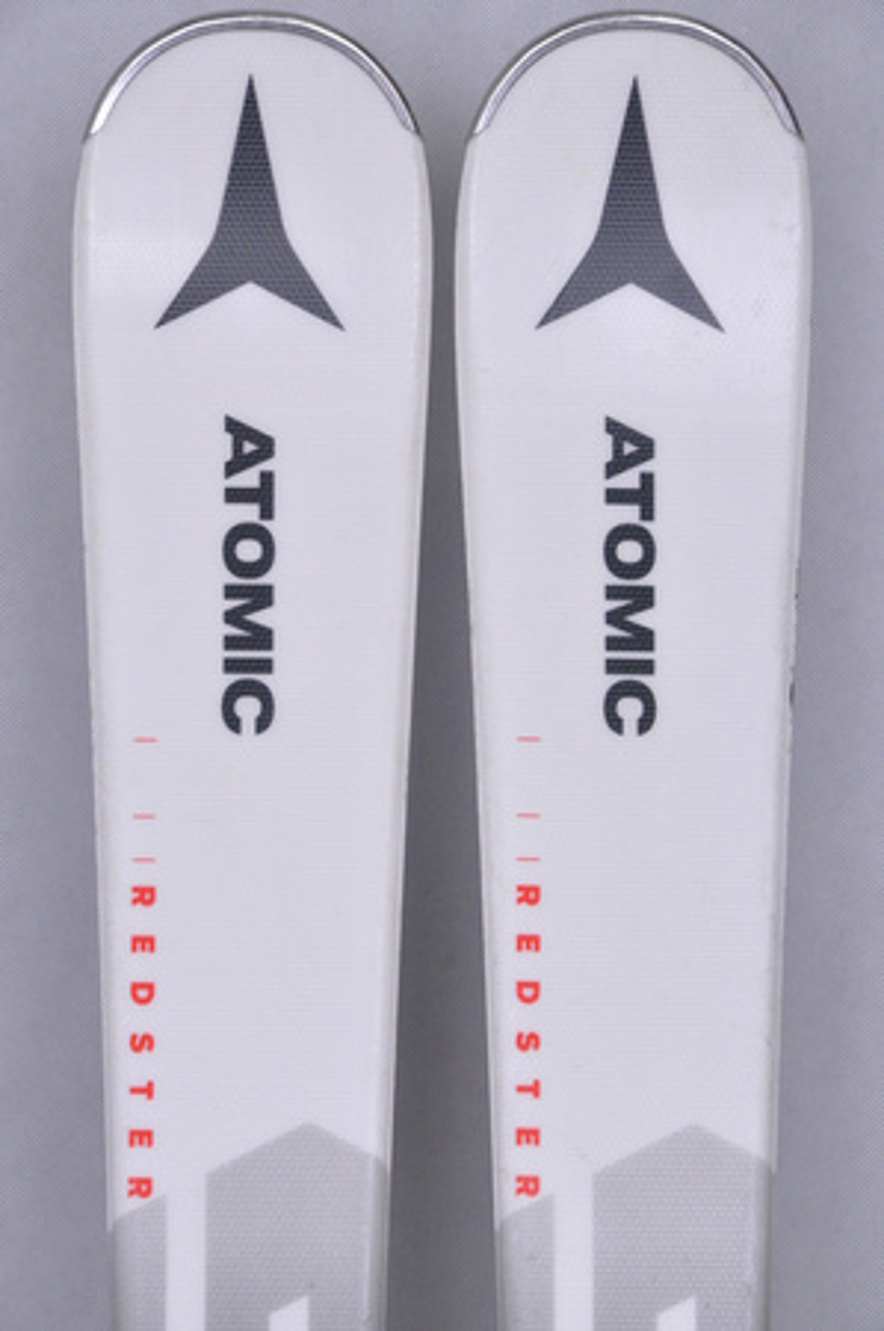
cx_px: 442
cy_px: 666
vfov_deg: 13.1
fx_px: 5814
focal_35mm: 158
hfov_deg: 8.7
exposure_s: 1/125
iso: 3200
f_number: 9.5
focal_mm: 105
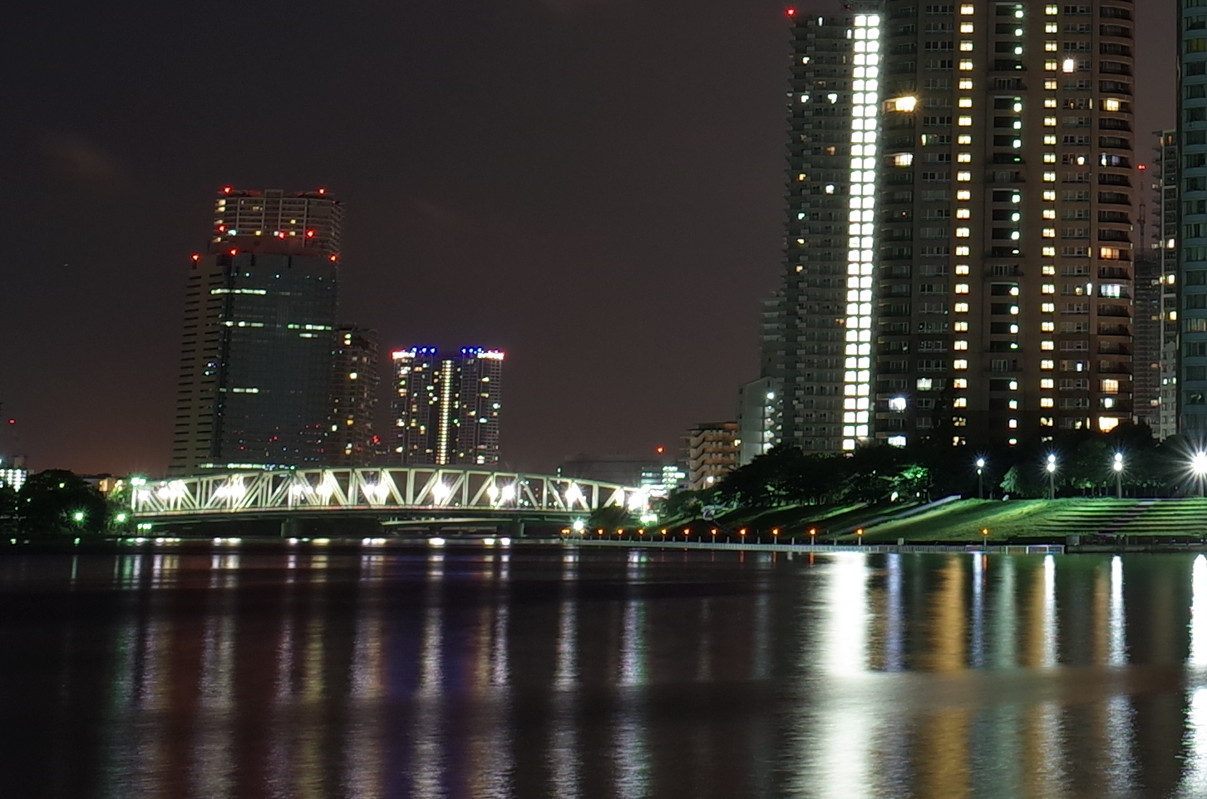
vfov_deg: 13.4
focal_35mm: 95
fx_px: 3179
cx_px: 1256
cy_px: -428
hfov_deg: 20.7
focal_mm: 18.3
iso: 100
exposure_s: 15
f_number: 5.6
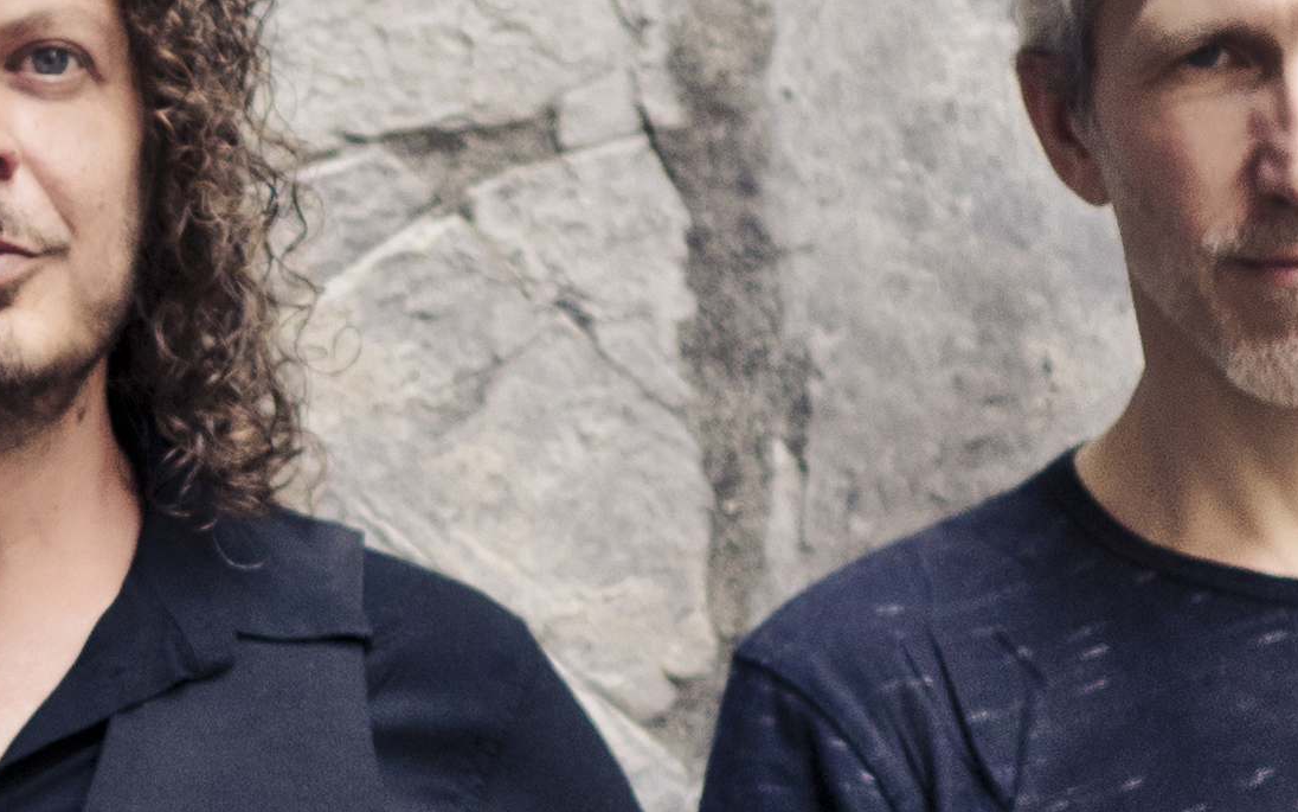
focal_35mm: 281
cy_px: 1055
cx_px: -431
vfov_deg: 4.7
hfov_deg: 7.4
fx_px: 9940
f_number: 2.2
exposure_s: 1/800
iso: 640
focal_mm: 50
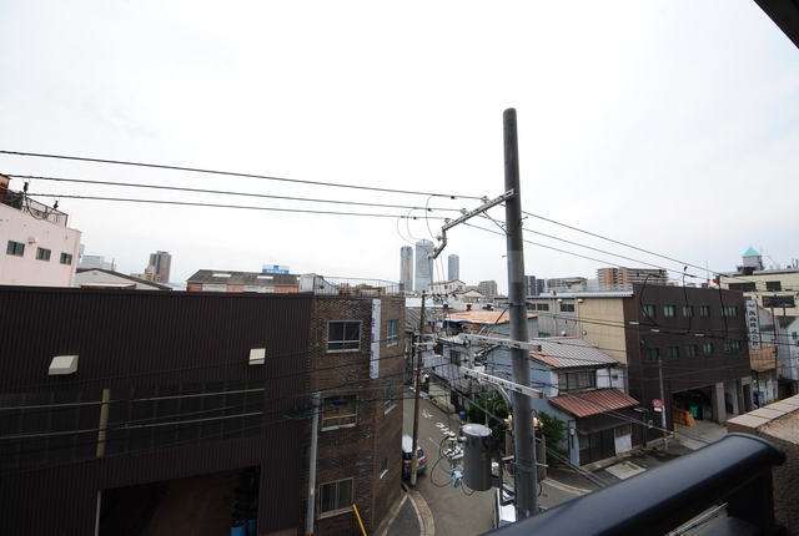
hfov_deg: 112.5
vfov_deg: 90.3
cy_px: 268
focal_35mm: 12
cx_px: 400
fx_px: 267
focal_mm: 8
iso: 200
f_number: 10
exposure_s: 1/200
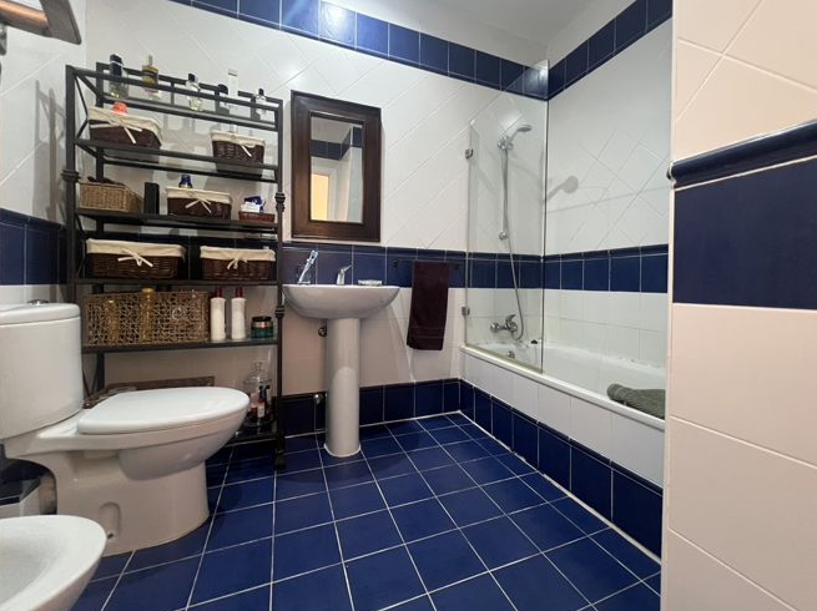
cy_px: 289
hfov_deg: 101.9
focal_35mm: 14
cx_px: 438
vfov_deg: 85.5
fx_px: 330
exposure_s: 1/50
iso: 500
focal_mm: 1.57
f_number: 1.8
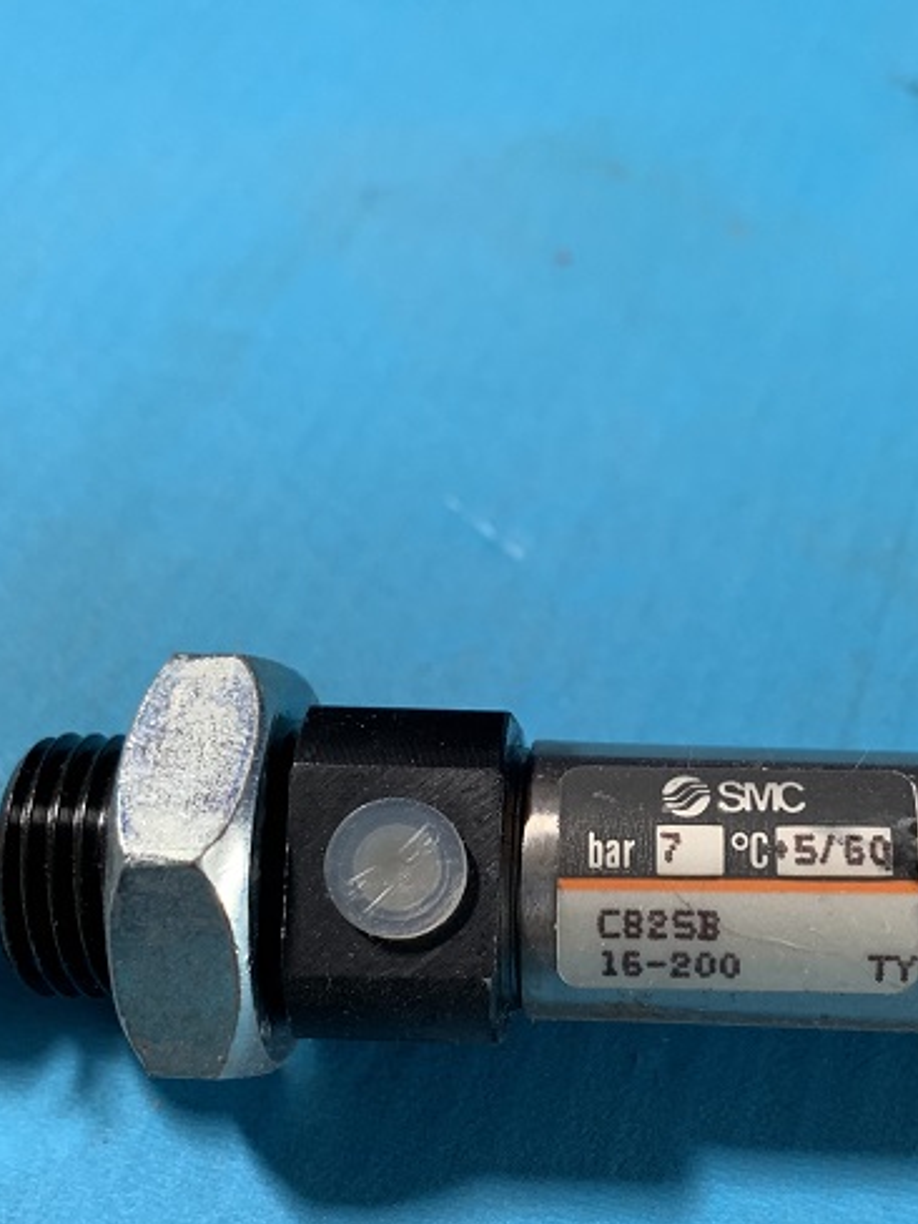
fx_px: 1520
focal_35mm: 43
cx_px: 616
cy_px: 806
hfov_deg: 33.3
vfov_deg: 43.3
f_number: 1.8
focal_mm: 4.25
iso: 160
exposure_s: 1/60
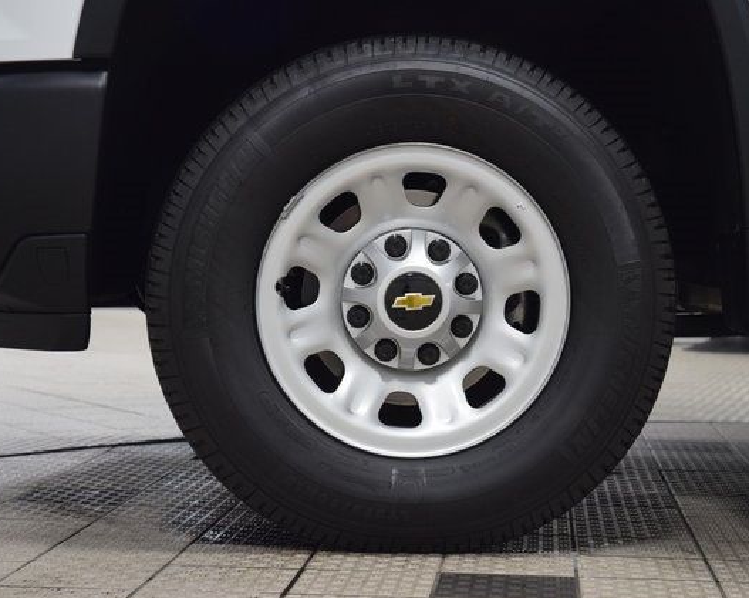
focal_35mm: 89
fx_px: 1972
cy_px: 300
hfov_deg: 21.5
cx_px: 412
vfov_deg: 17.3
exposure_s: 1/60
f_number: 4.5
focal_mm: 52
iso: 1600
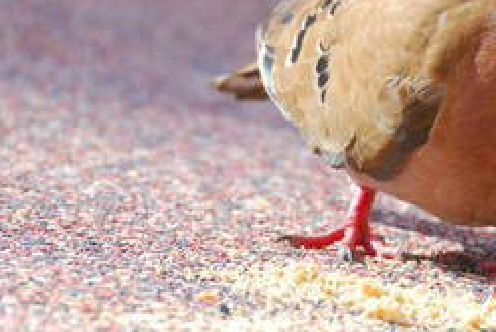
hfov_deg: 2.4
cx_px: 541
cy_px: 83
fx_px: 11835
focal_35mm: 858
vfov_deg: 1.6
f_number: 7.1
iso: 100
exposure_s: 1/60
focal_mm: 200
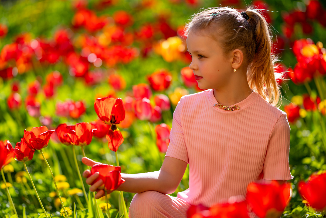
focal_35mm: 105
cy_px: 109
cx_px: 163
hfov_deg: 19.4
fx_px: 951
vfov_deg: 13.1
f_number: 1.8
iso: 100
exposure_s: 1/3200
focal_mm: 105
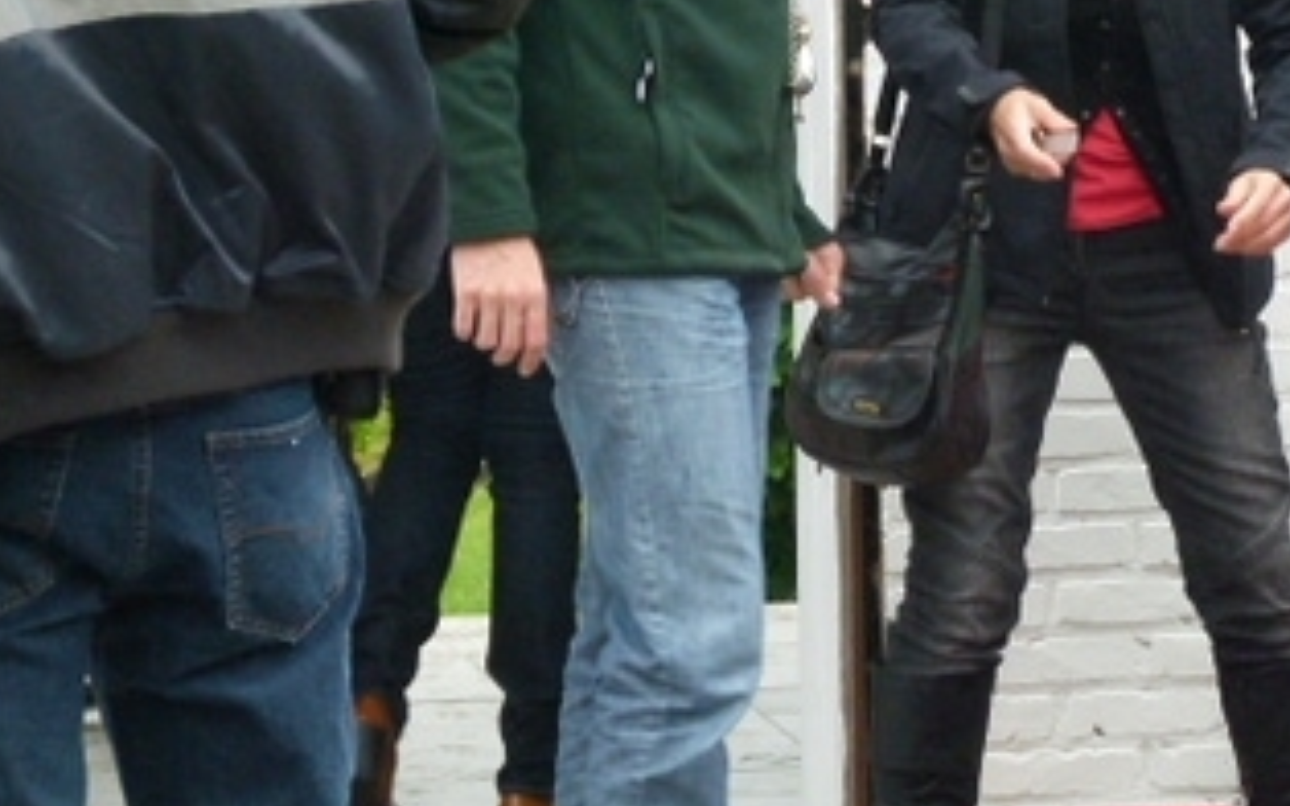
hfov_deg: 6.9
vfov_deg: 4.3
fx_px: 10754
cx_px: 986
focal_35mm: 306
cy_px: 210
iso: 200
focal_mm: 27.2
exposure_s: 1/160
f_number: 3.7
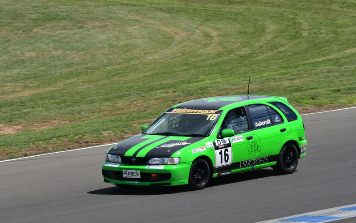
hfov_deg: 4.4
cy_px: 109
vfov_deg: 2.8
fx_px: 4618
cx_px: 178
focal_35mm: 476
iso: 250
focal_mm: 310
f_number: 10
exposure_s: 1/640
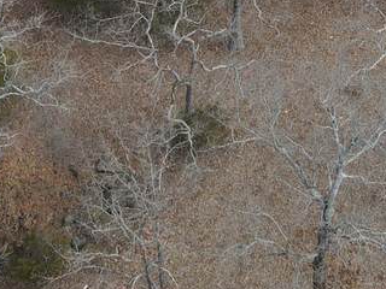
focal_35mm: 96
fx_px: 1070
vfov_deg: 13.5
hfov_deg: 19.7
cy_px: -258
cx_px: 409
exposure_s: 1/240
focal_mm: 4.5
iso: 100
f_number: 2.8
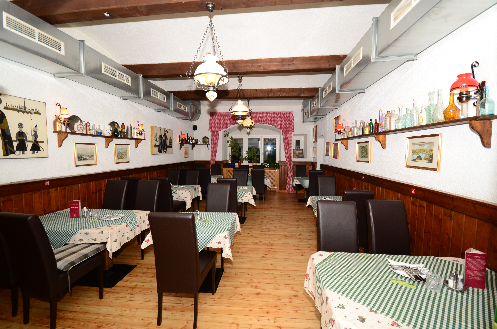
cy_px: 164
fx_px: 207
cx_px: 248
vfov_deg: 77.1
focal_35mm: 15
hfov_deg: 100.5
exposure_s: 1/125
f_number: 5.6
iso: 500
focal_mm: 10
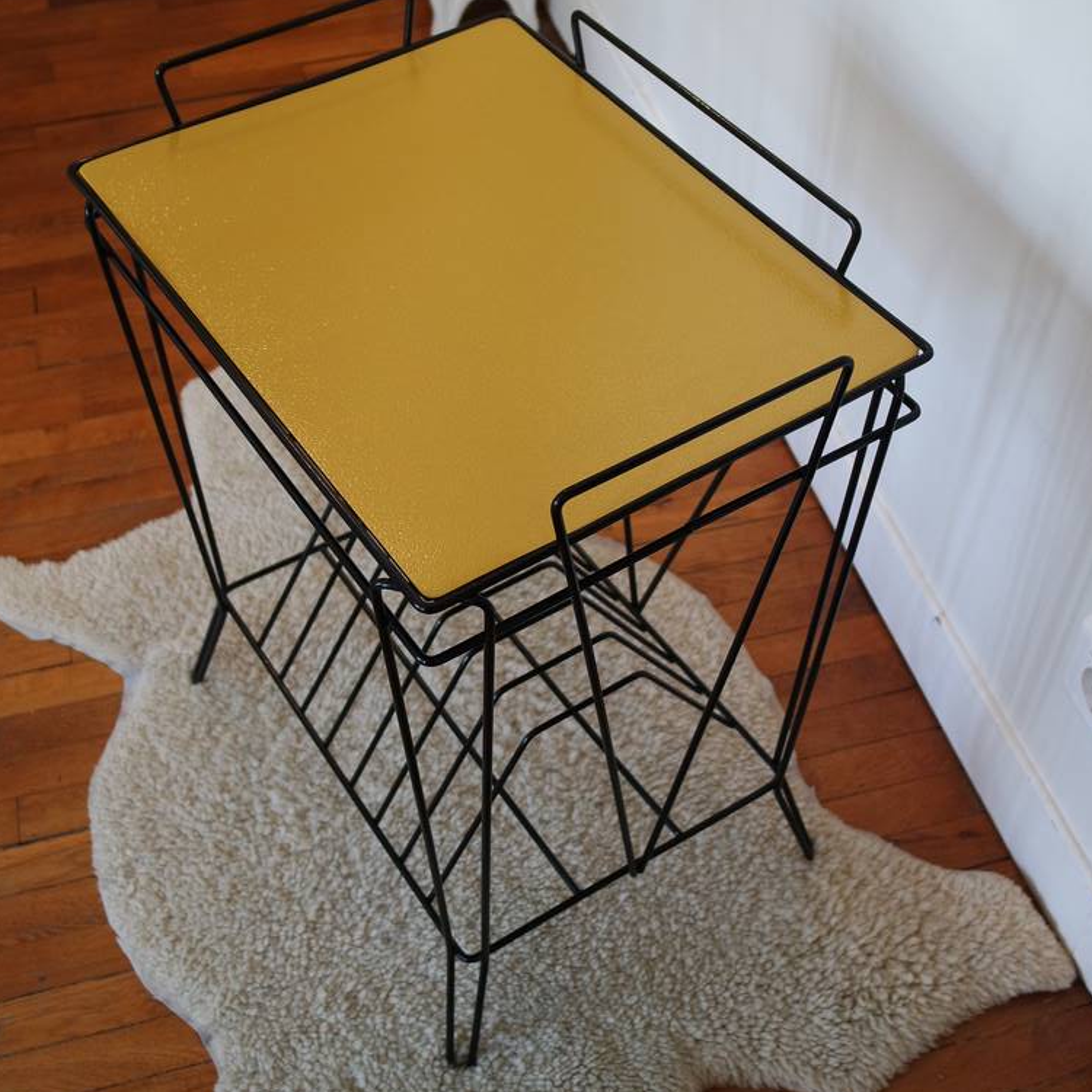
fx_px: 1677
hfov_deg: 36.1
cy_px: 482
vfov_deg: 36.0
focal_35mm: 47
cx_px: 550
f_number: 3.5
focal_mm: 24
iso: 800
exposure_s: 1/50
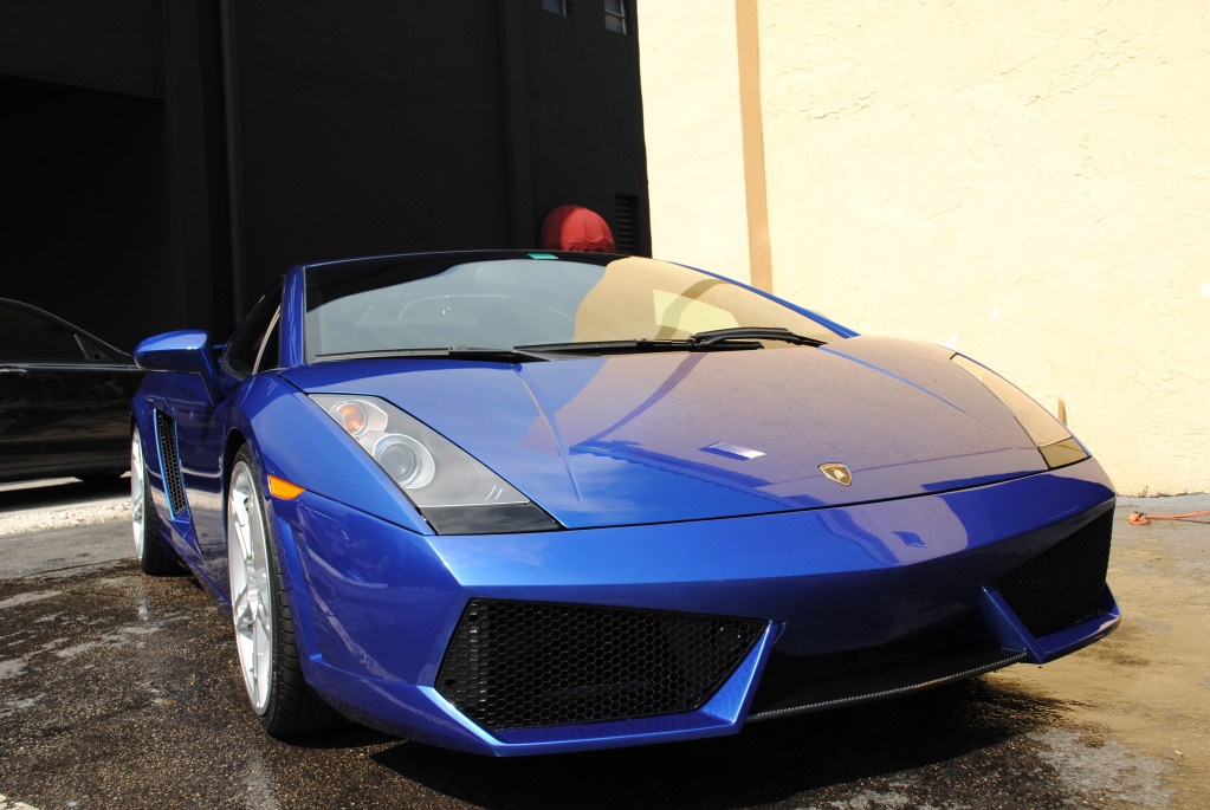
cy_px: 405
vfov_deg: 37.0
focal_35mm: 36
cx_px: 605
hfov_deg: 53.1
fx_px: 1212
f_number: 7.1
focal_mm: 24
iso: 100
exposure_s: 1/200
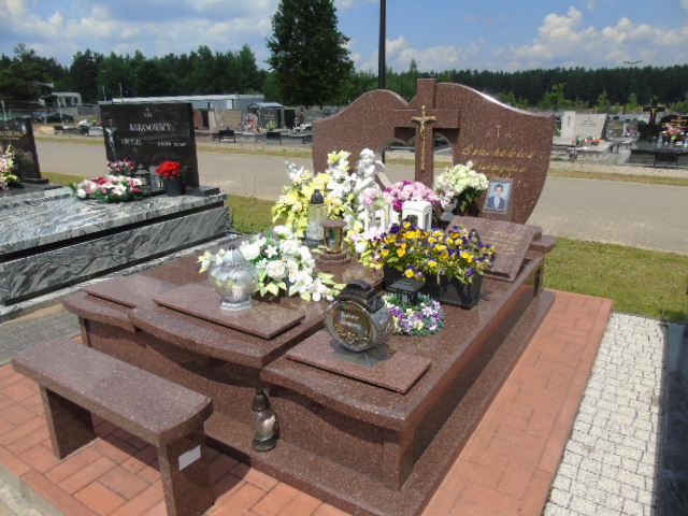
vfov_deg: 54.9
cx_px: 344
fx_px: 497
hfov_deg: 69.4
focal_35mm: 25
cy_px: 258
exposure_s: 1/1000
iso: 80
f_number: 3.6
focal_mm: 4.4
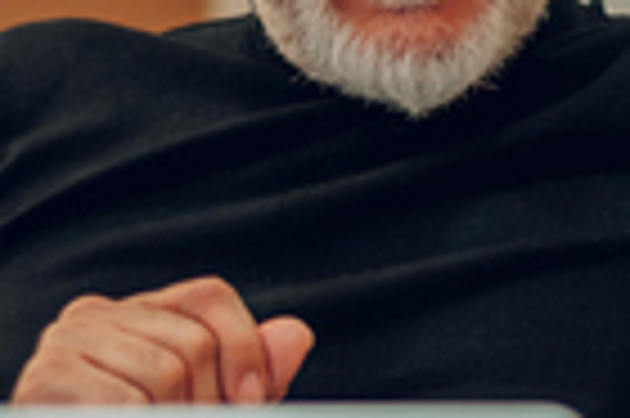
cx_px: 351
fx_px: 4527
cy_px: 319
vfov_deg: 5.3
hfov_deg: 8.0
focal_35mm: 259
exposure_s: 1/160
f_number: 1.8
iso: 320
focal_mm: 50
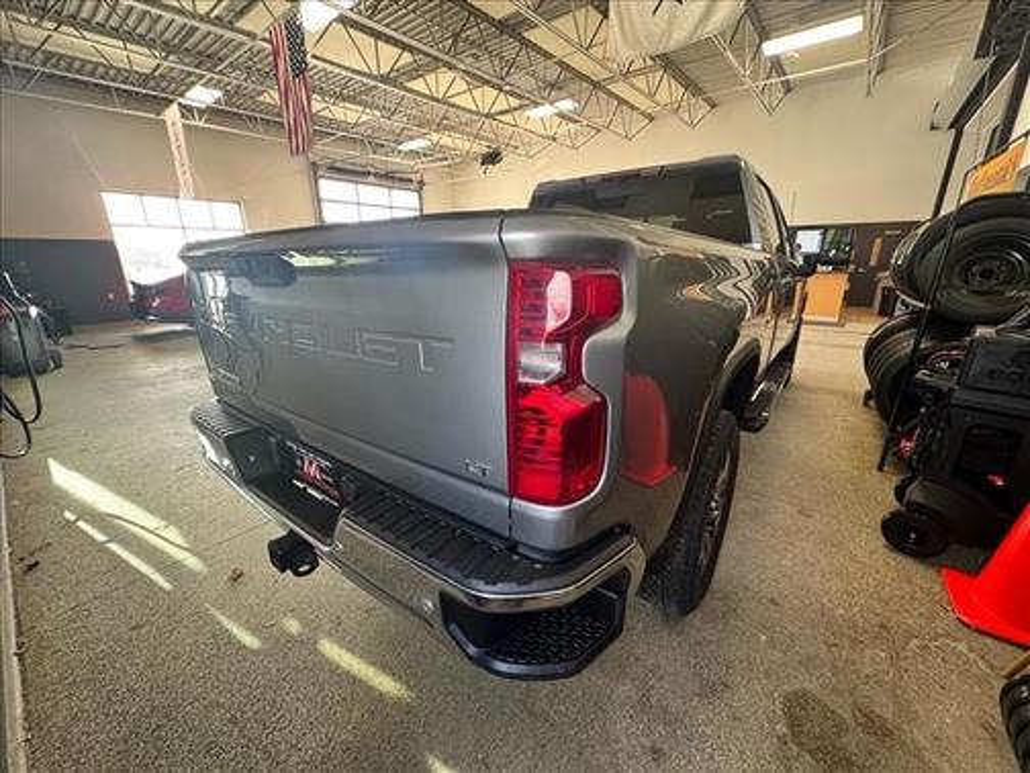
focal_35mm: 14
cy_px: 386
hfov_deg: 102.1
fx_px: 417
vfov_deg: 85.7
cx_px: 515
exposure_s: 1/60
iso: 200
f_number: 2.2
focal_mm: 2.22
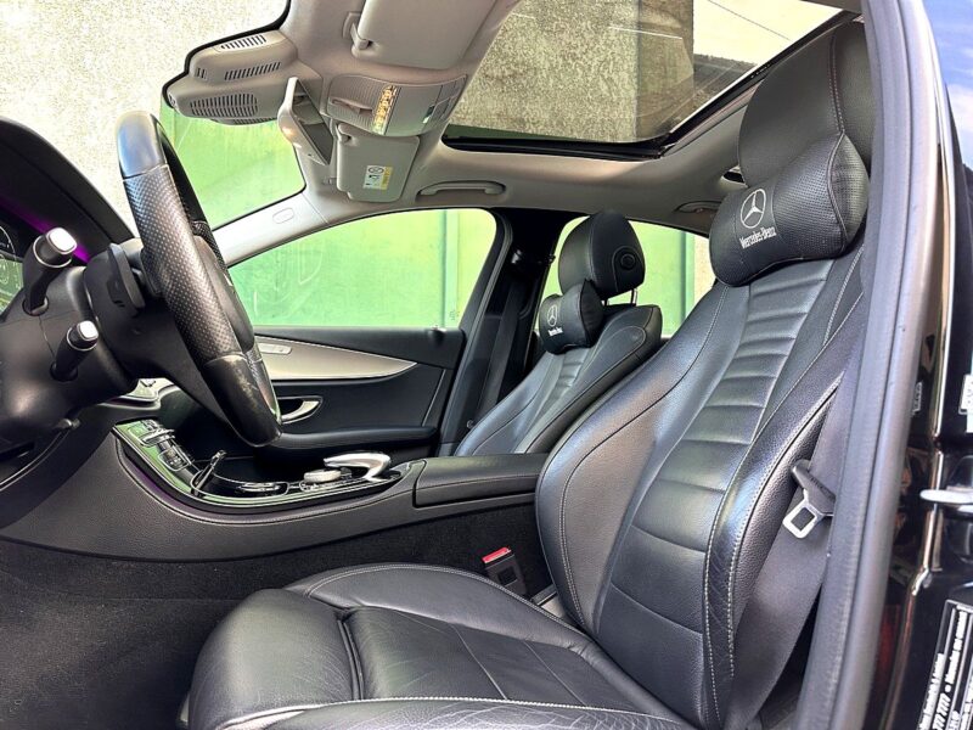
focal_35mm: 24
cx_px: 486
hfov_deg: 71.6
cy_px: 365
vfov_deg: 56.8
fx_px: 675
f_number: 1.78
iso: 250
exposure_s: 1/117
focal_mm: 6.86
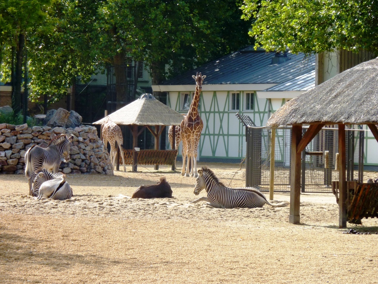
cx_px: 189
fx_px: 2140
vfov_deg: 7.6
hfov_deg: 10.1
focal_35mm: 196
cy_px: 142
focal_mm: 32.1
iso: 80
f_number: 4.5
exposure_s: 1/250
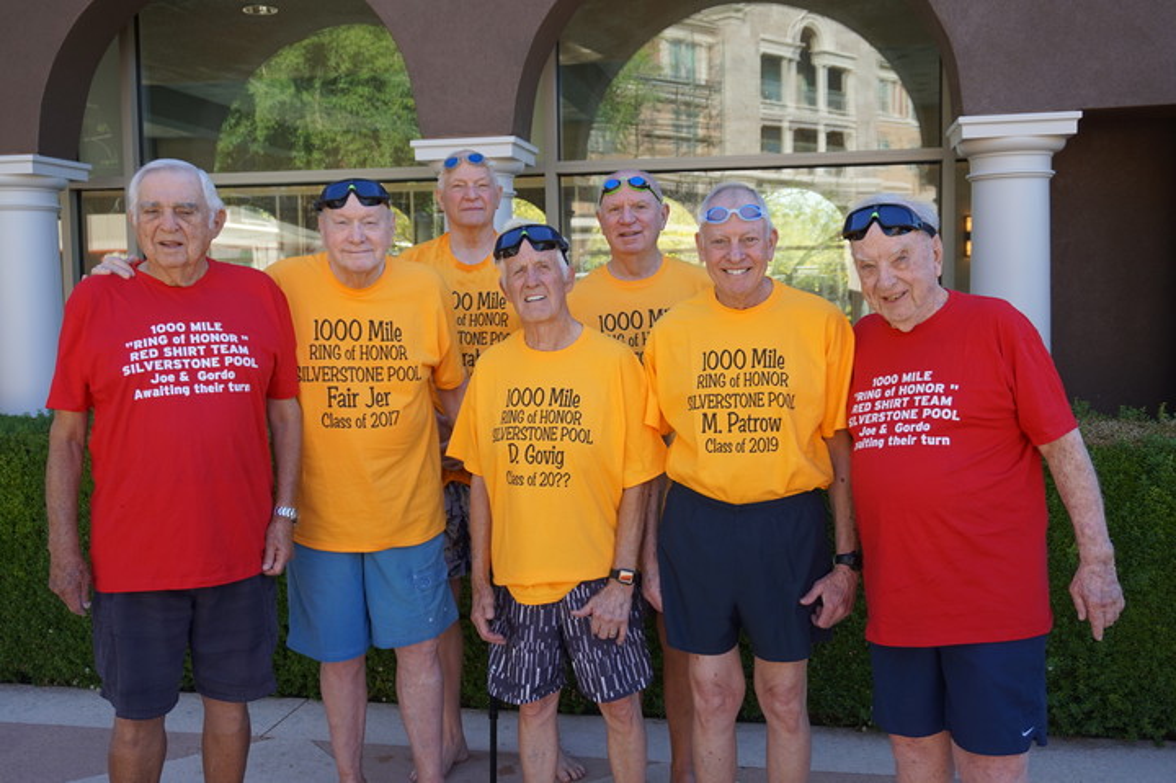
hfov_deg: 53.2
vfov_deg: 36.8
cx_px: 588
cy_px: 392
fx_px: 1175
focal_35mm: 36
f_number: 4.5
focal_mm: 24
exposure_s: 1/160
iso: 100
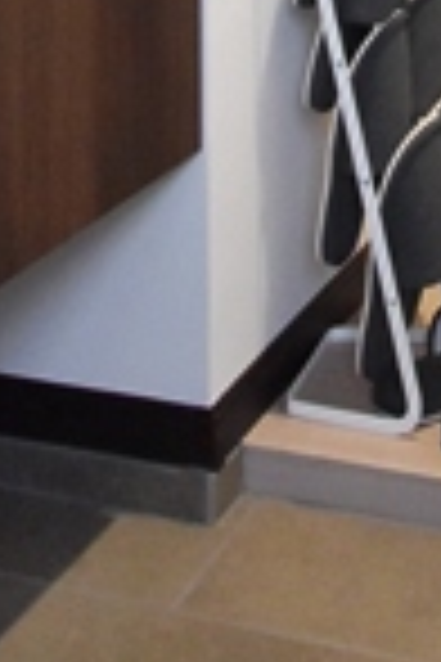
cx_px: 405
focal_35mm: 85
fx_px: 1565
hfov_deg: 15.8
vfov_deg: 18.9
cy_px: -500
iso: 2000
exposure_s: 1/100
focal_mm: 13
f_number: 5
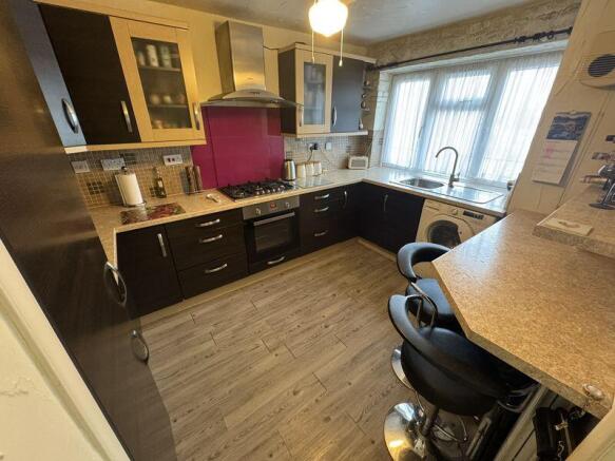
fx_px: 249
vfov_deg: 85.7
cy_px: 230
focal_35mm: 14
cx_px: 308
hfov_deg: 102.1
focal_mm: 2.22
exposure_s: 1/60
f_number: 2.2
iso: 640
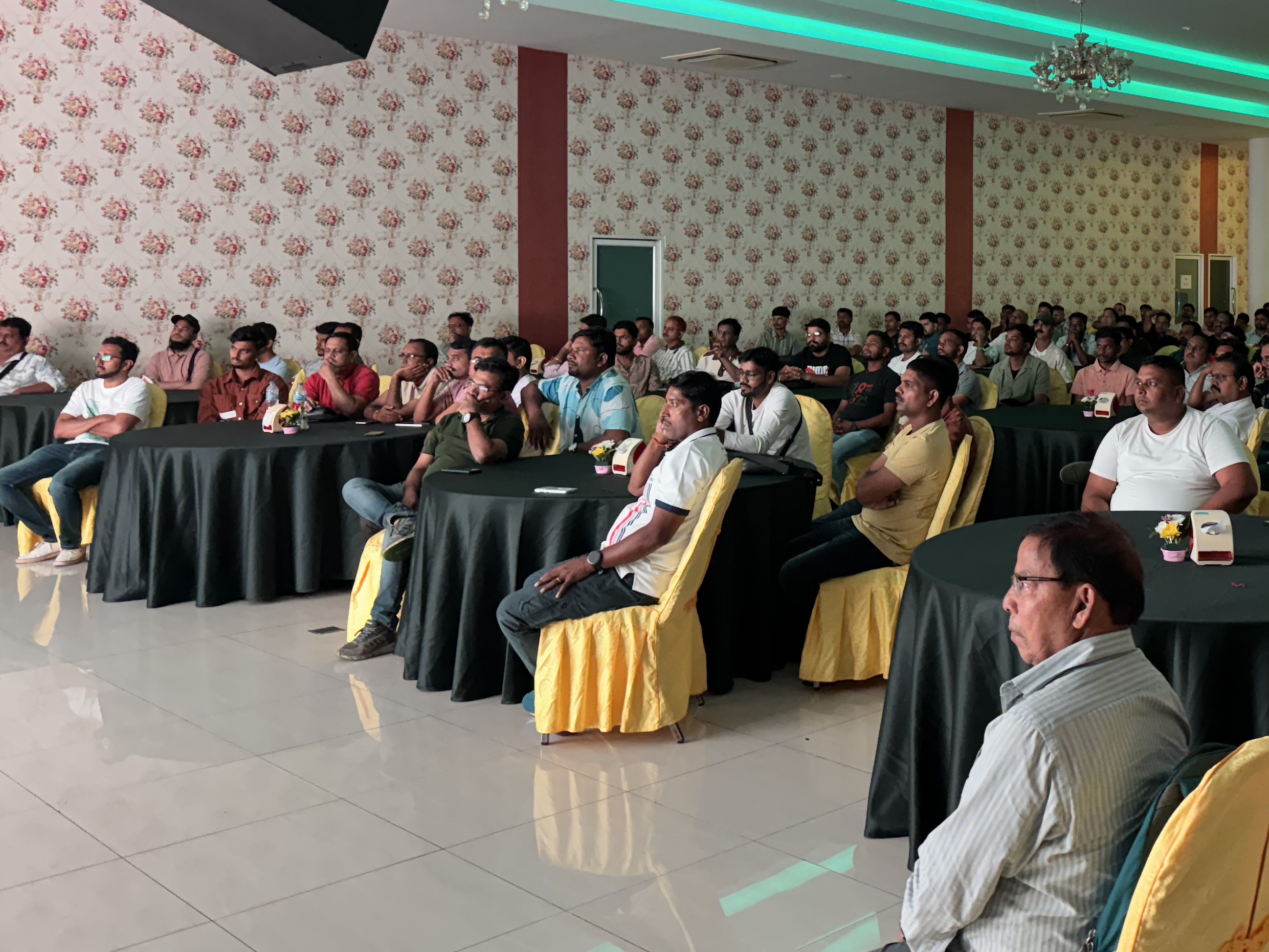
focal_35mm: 39
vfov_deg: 36.2
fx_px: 1430
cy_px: 265
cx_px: 1018
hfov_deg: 45.4
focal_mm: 6.76
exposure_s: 1/60
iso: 500
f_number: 1.78
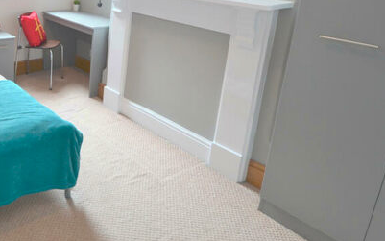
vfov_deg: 38.2
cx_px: 65
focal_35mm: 32
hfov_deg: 54.6
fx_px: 336
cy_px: 53
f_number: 3.8
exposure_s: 1/60
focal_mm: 12
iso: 500
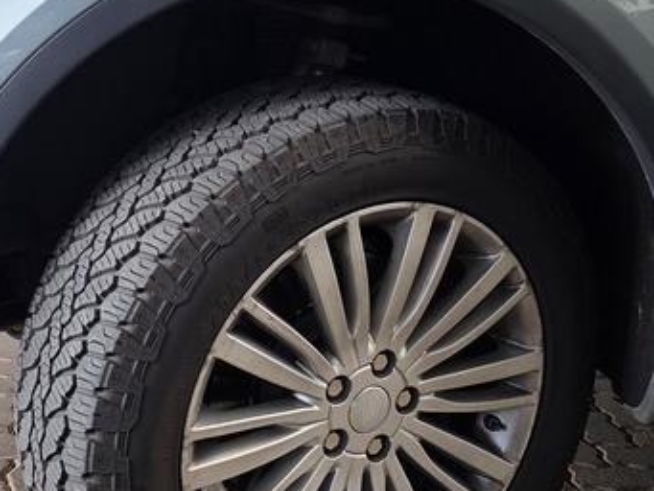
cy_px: 171
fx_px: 1304
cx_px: 270
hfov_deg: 28.1
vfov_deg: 21.3
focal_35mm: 69
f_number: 1.7
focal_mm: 6.25
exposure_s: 1/74.5
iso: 100
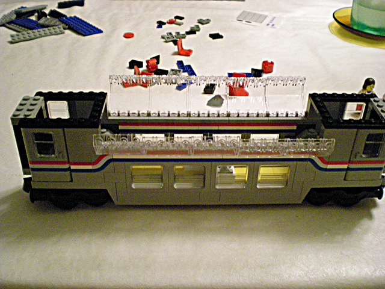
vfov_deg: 37.7
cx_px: 192
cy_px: 144
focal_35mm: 38
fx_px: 423
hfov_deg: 49.0
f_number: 3.1
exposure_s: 1/39
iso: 800
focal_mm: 6.3
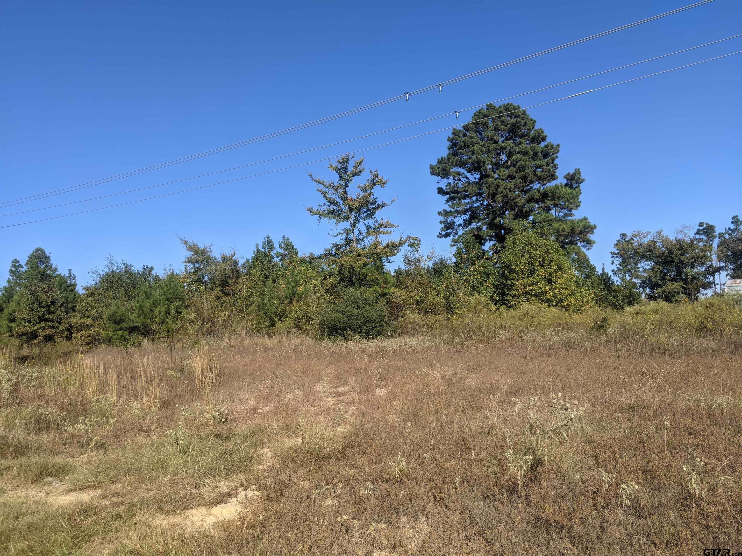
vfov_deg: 51.4
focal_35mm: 27
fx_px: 579
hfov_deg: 65.3
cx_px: 371
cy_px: 278
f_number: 1.8
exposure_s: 1/2933
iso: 73
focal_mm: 4.44
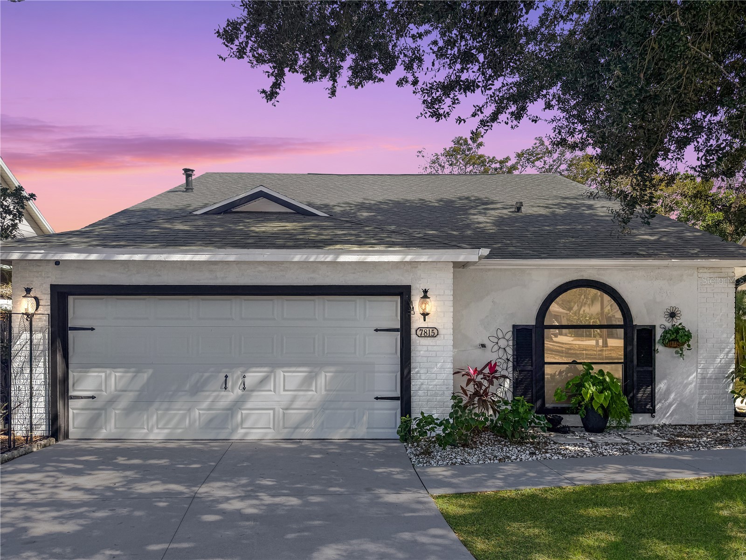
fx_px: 517
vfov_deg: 56.8
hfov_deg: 71.6
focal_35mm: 24
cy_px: 280
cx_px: 373
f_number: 1.8
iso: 80
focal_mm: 6.76
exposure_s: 1/2300
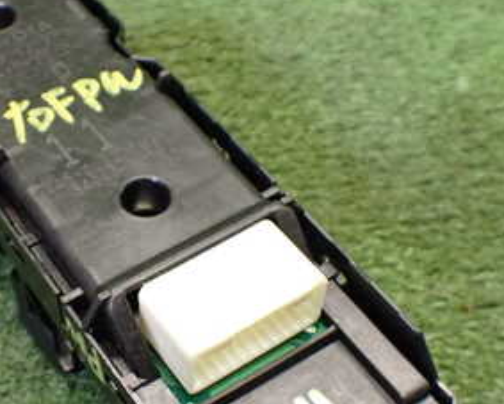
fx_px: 926
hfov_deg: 30.0
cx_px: 134
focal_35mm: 62
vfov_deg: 24.5
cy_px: 263
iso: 800
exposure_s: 1/100
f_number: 2.3
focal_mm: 5.4
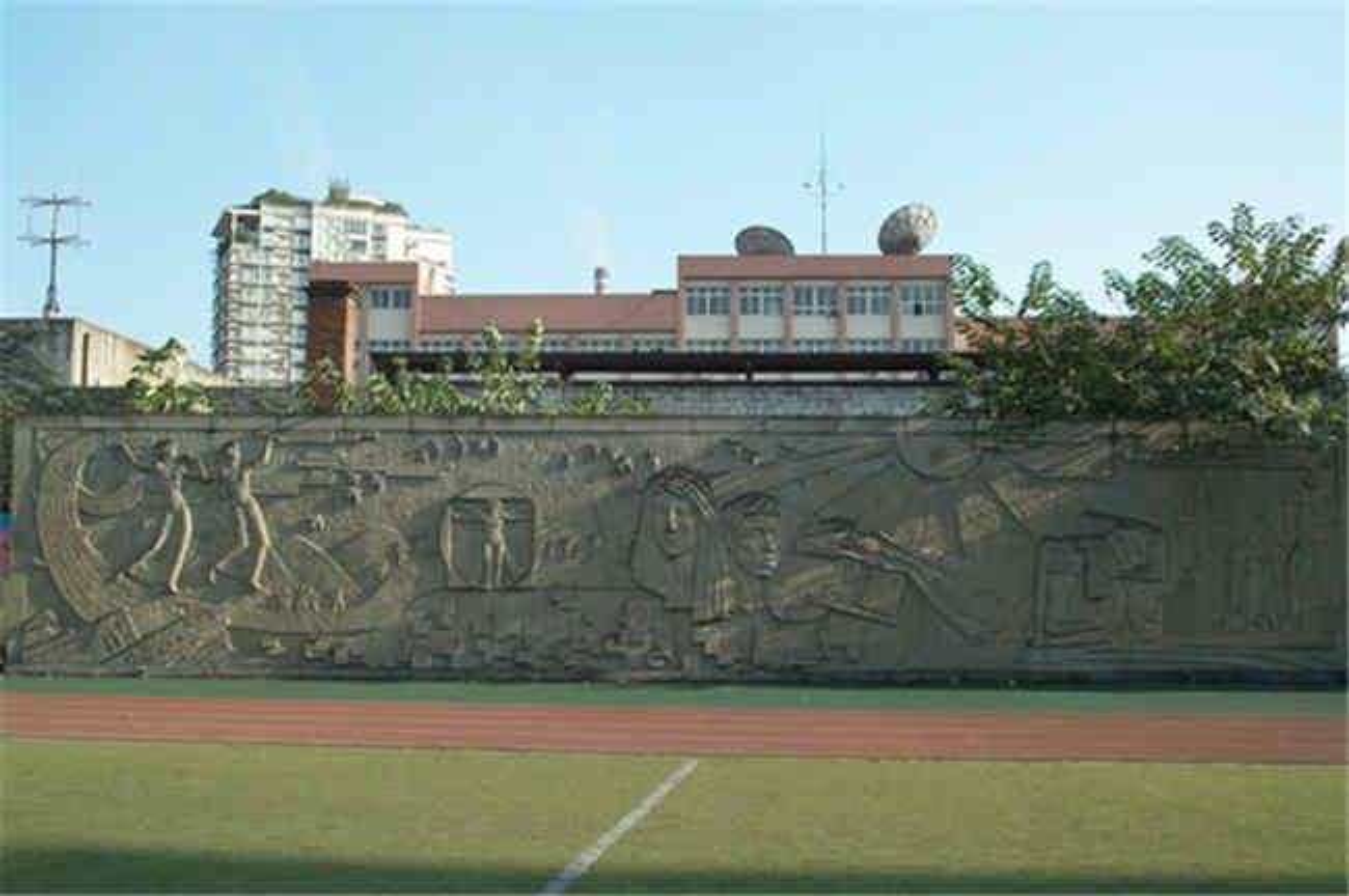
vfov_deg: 32.6
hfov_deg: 47.4
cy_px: 448
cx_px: 674
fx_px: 1535
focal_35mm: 41
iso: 100
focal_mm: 24.2
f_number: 4
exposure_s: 1/250
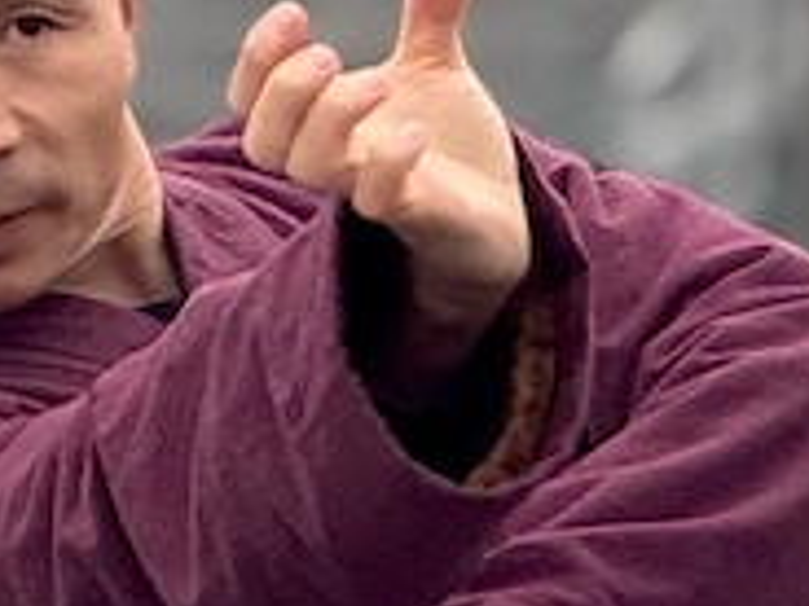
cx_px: 1433
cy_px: 891
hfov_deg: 3.8
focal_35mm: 521
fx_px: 12176
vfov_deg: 2.8
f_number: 2.8
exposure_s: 1/60
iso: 500
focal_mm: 15.66
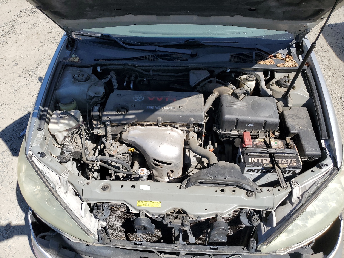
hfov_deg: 67.3
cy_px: 129
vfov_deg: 53.1
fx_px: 258
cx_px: 172
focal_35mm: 26
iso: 50
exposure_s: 1/2500
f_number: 1.5
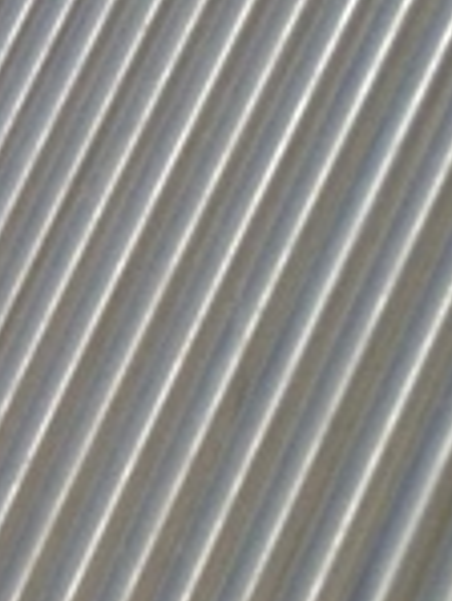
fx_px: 4086
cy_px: 395
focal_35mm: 235
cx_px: -993
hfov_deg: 5.8
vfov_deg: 8.4
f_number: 2.4
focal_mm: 4.28
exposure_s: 1/3460
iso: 50
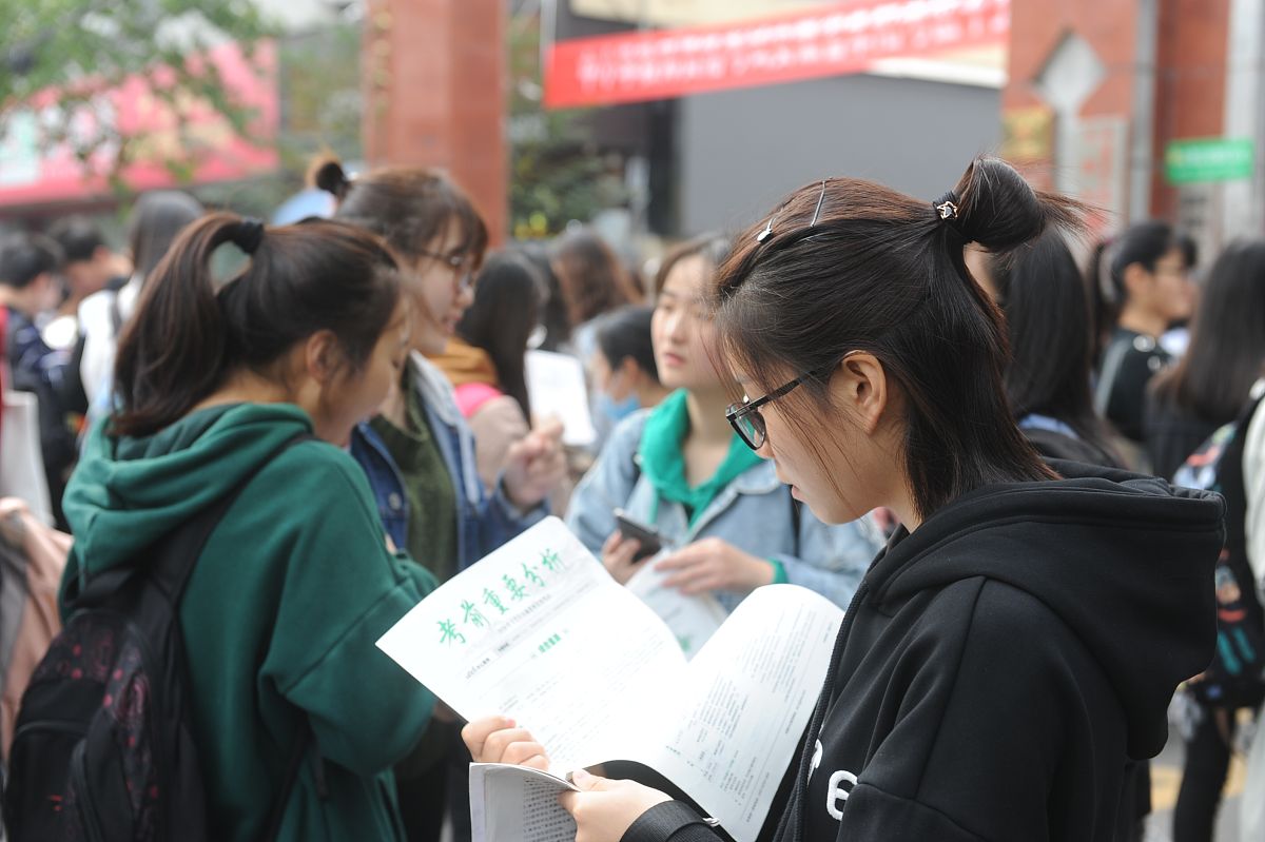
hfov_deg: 39.6
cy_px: 421
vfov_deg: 27.0
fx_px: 1756
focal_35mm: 50
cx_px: 632
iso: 200
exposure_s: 1/80
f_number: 4.5
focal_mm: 50
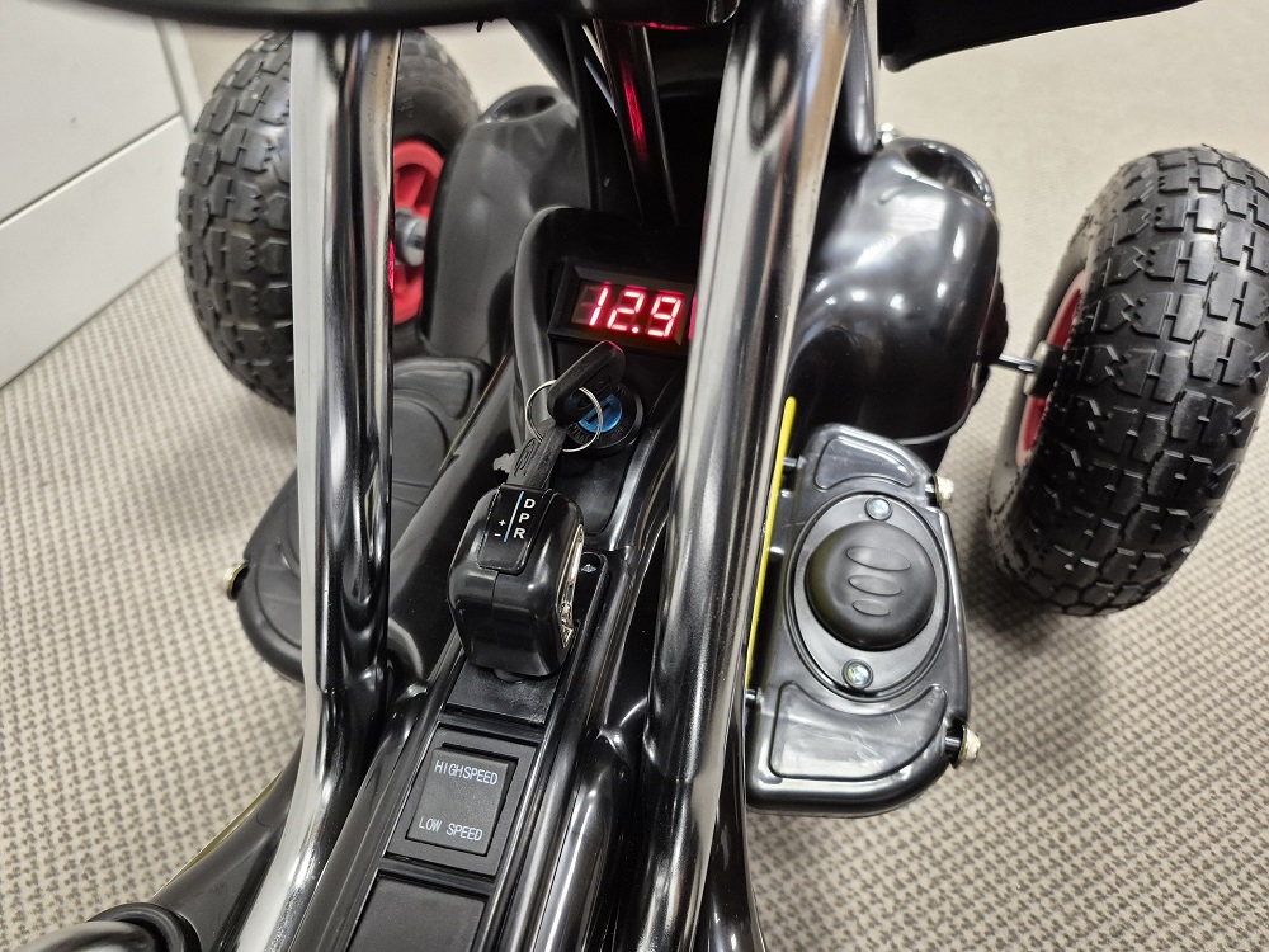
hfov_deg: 73.9
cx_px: 634
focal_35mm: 23
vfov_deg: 58.9
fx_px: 843
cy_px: 476
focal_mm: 5.4
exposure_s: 1/100
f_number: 1.8
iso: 800
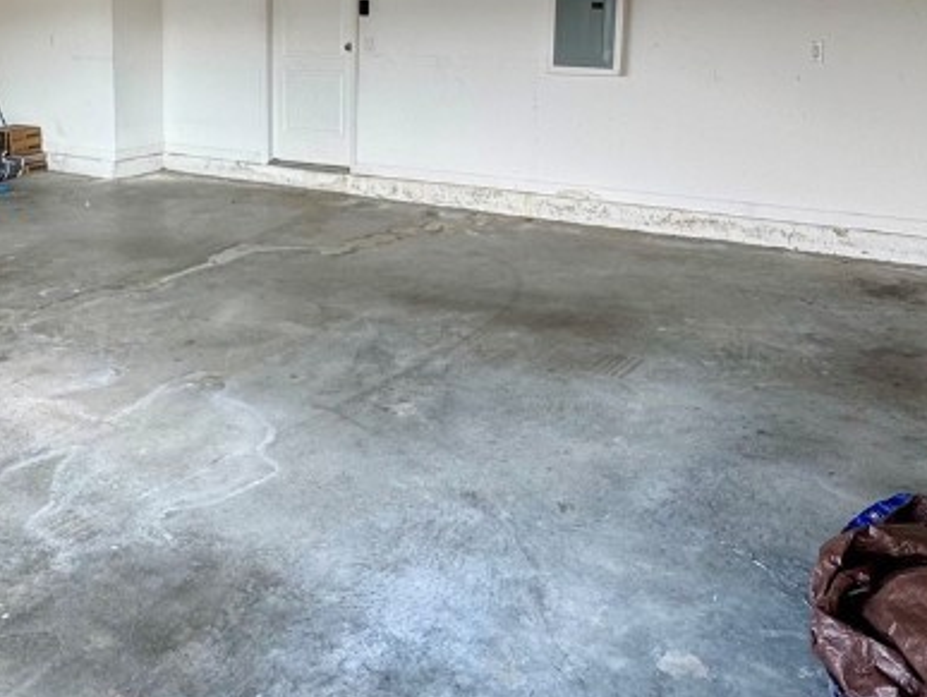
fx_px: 992
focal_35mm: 37
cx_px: 302
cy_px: 108
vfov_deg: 36.9
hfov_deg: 49.2
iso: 40
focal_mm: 2.22
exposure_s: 1/158
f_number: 2.2
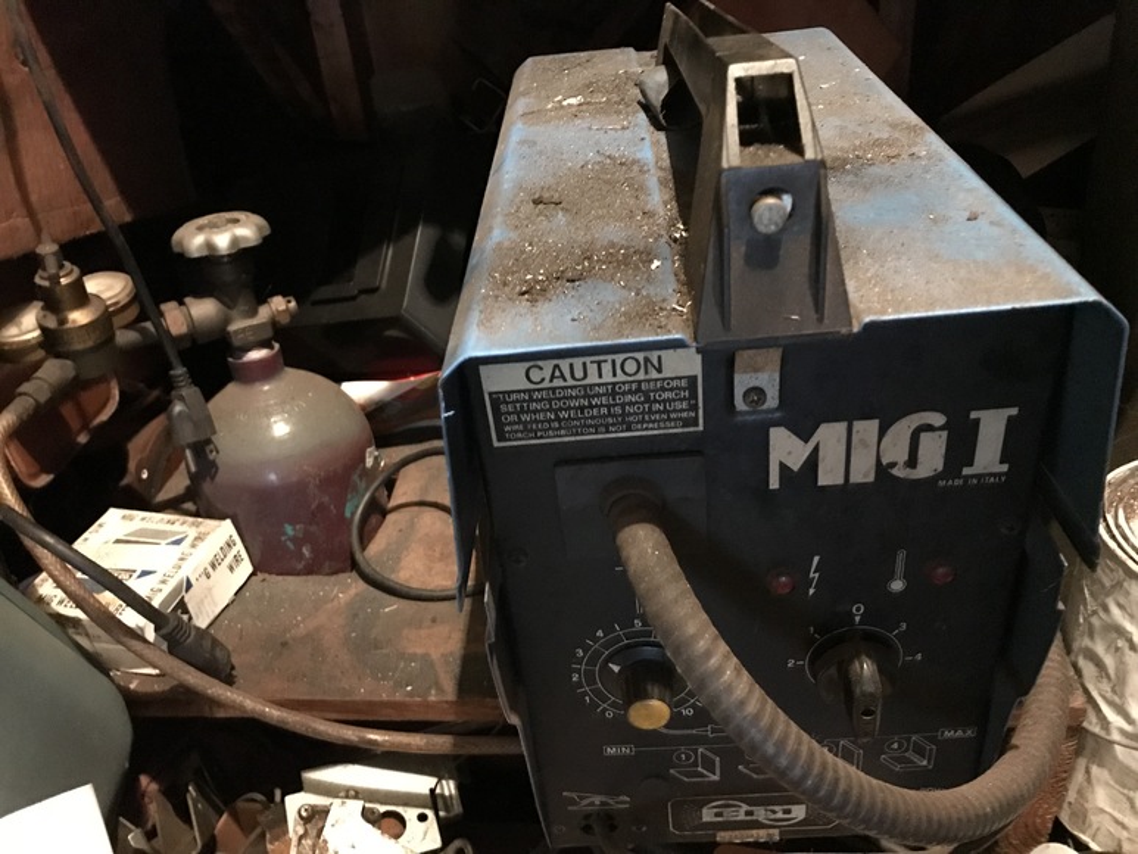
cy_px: 427
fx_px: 921
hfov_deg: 63.4
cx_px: 569
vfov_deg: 49.8
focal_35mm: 28
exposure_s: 1/4
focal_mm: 3.99
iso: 250
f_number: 1.8
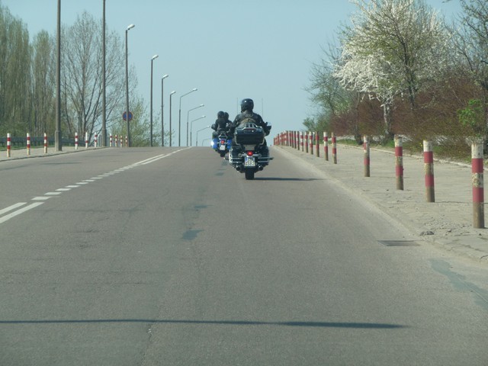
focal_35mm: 158
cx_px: 244
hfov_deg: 12.5
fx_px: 2227
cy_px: 183
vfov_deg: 9.4
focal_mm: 27.1
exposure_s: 1/400
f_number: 4.8
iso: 100
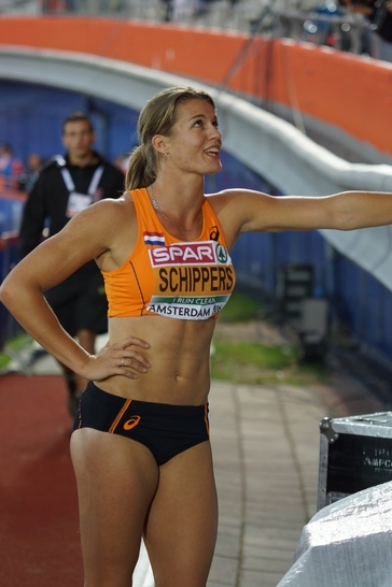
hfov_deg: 10.1
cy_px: 295
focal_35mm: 136
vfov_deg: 15.1
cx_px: 195
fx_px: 2221
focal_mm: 90
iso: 320
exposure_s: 1/200
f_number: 2.8
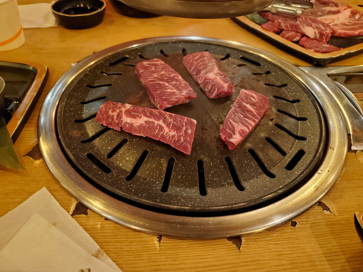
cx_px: 182
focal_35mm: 26
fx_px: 273
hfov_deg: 67.3
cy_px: 136
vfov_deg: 53.1
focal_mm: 4.3
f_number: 1.5
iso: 640
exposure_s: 1/30
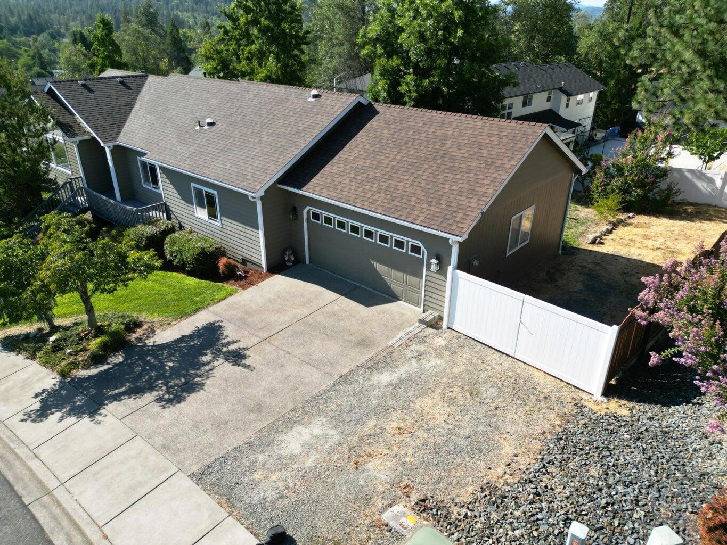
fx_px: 504
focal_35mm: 24
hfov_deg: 71.6
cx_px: 364
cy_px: 272
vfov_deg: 56.8
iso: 140
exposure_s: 1/2000
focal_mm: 6.72
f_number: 1.7
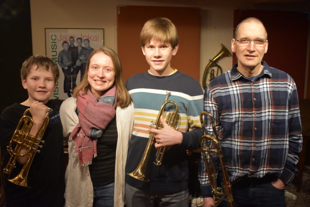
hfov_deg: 51.3
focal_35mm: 38
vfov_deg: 35.5
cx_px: 155
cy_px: 104
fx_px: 323
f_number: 4
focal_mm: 25
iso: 2000
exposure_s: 1/125
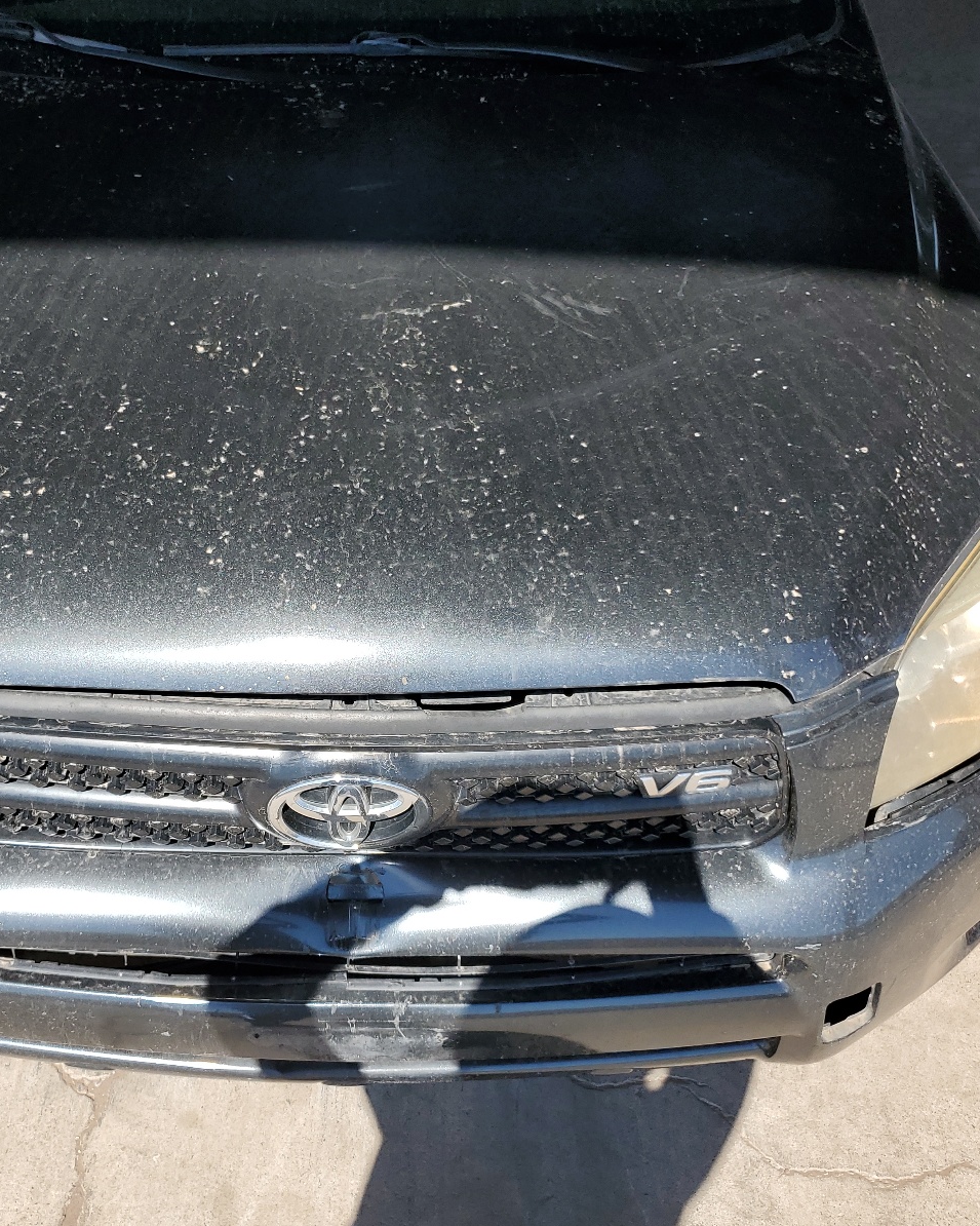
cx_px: 341
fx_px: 1233
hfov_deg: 42.9
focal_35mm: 34
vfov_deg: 52.8
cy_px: 614
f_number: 1.5
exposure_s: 1/2500
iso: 50
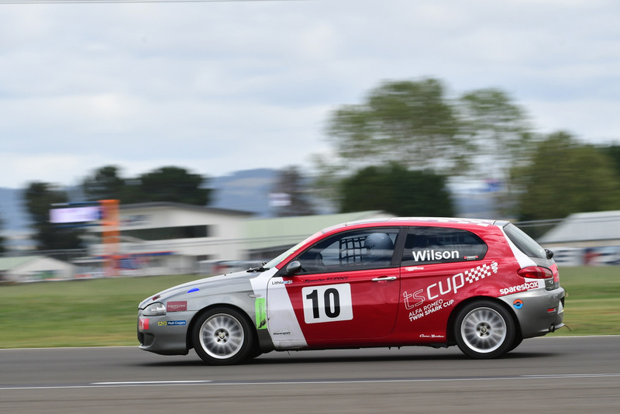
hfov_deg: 6.9
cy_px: 207
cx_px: 310
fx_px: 5168
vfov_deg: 4.6
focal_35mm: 300
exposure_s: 1/160
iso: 125
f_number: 10
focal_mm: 200
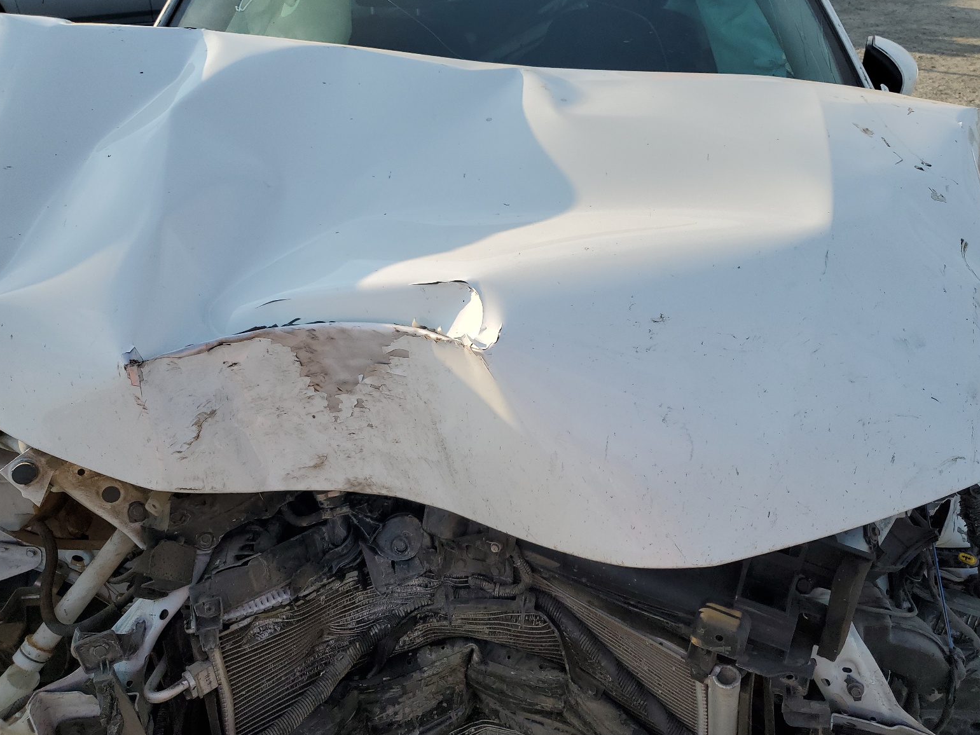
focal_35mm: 27
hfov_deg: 65.3
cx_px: 499
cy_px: 378
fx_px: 764
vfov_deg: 51.4
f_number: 1.5
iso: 50
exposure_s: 1/2500
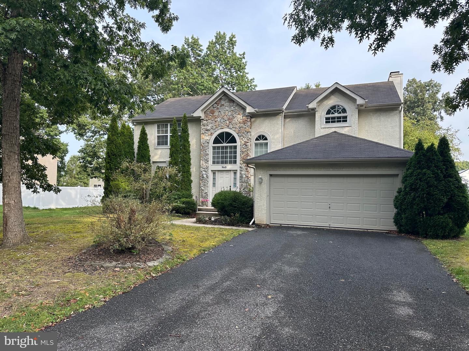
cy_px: 176
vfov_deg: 56.8
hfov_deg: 71.6
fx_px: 325
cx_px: 234
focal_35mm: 24
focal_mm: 6.86
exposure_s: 1/638
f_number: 1.78
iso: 80
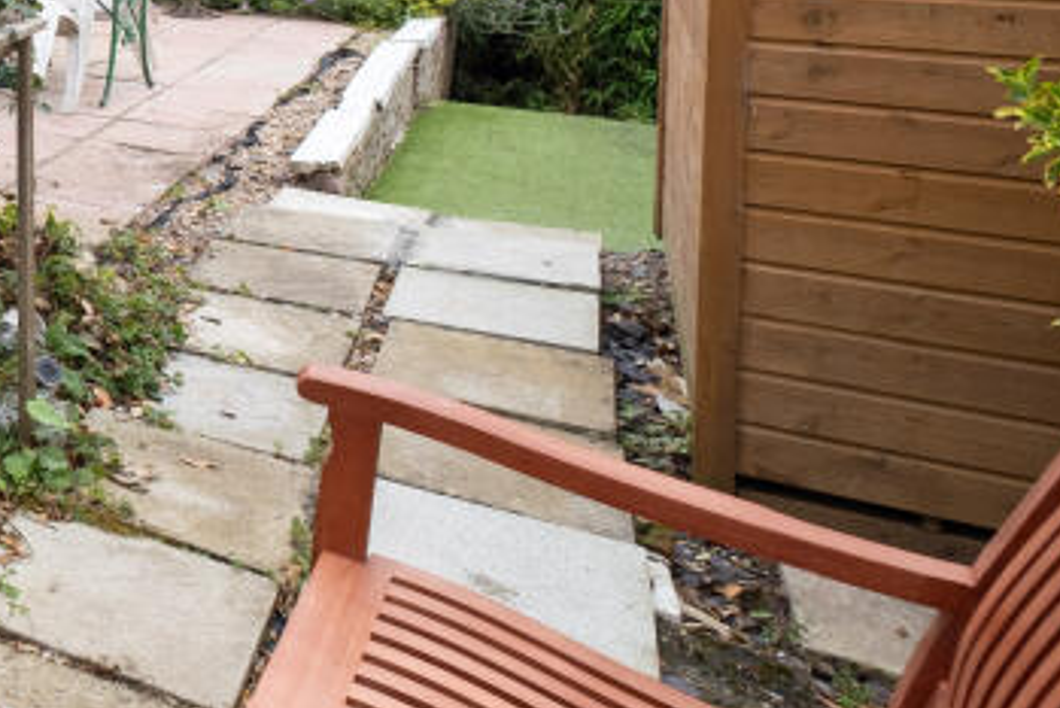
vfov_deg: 27.6
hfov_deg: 30.6
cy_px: -96
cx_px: -431
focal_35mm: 44
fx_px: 1296
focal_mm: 10
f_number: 5
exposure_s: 1/500
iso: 500
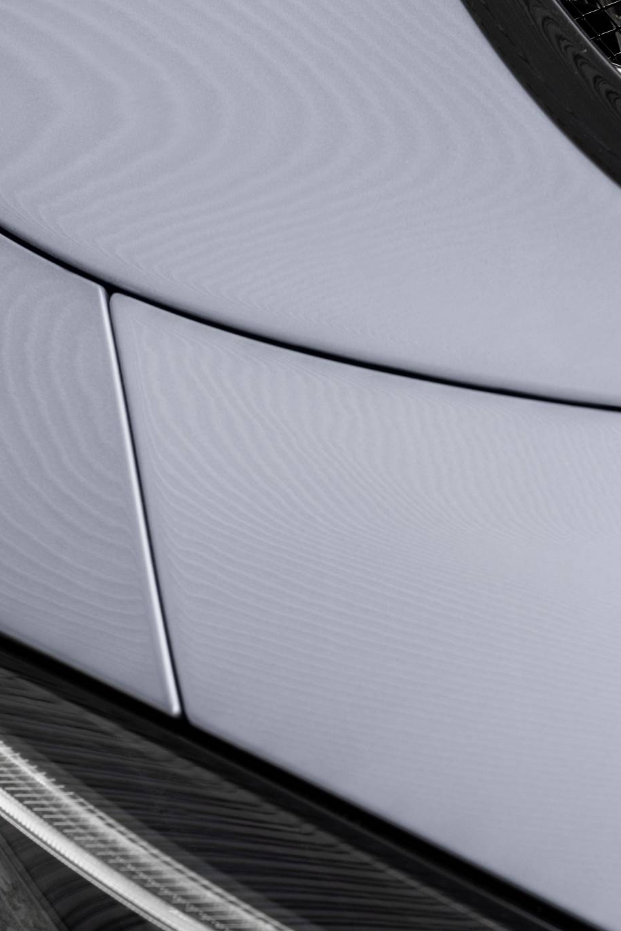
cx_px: 358
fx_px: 3104
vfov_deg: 17.1
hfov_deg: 11.4
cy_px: 537
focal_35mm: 120
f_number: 11
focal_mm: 55
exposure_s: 1/5
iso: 100
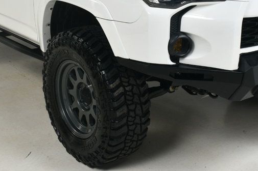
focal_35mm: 73
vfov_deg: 18.2
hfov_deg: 27.7
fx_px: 523
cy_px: 3
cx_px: 127
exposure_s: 1/160
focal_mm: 24
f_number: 13
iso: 100
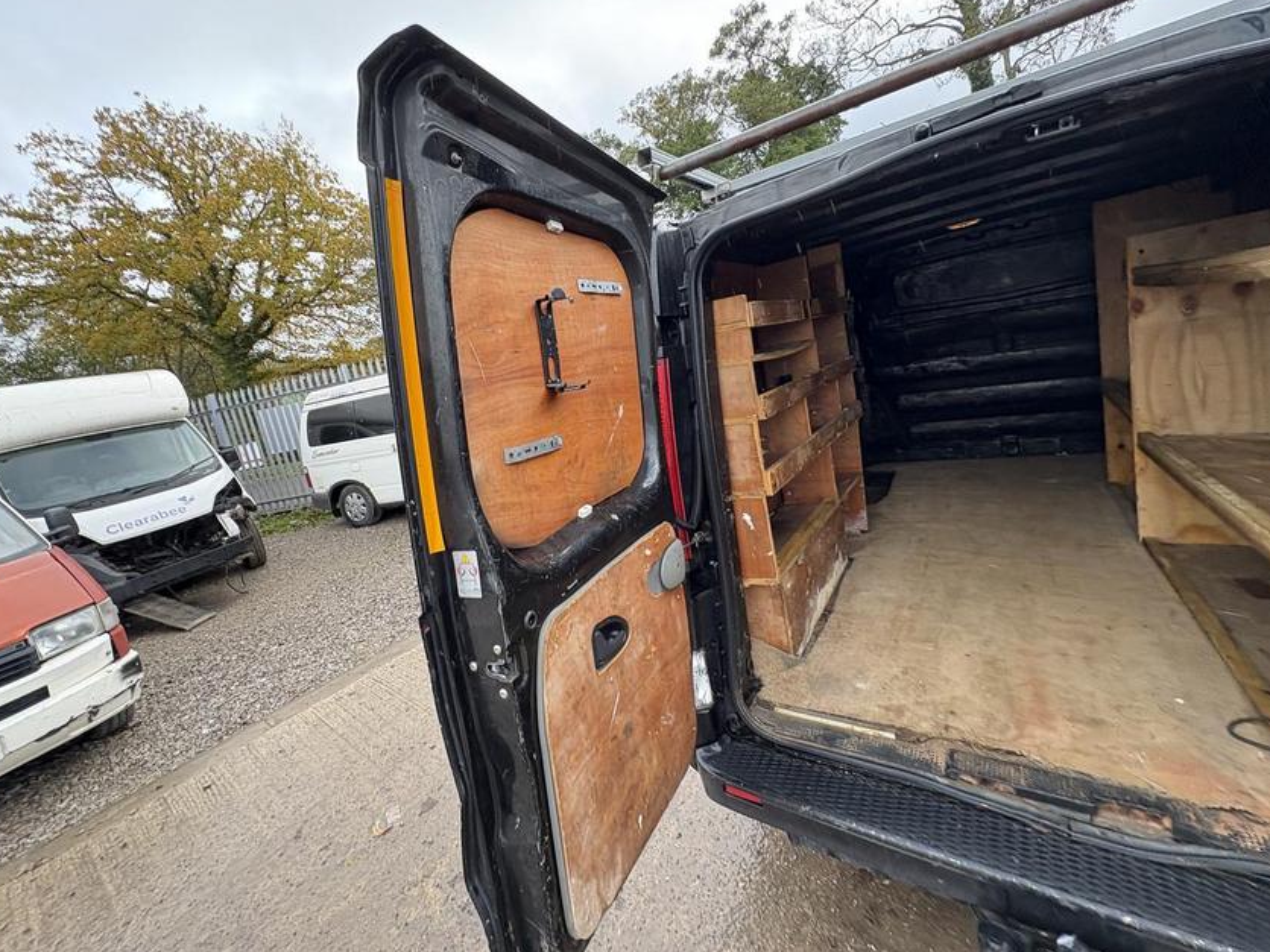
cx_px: 612
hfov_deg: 98.1
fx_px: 550
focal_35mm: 15
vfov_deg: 81.7
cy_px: 446
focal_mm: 2.22
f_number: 2.2
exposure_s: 1/99
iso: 64
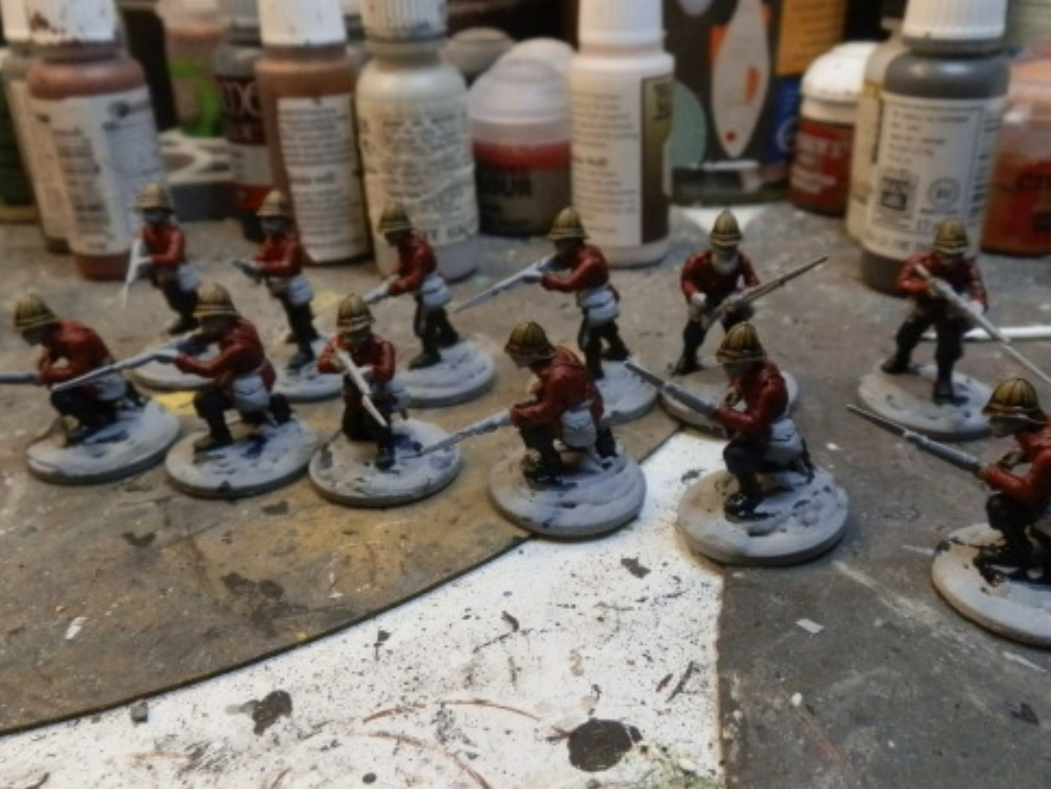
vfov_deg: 45.4
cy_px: 402
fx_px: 941
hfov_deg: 58.3
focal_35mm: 31
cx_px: 558
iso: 400
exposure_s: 1/250
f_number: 3.1
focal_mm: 5
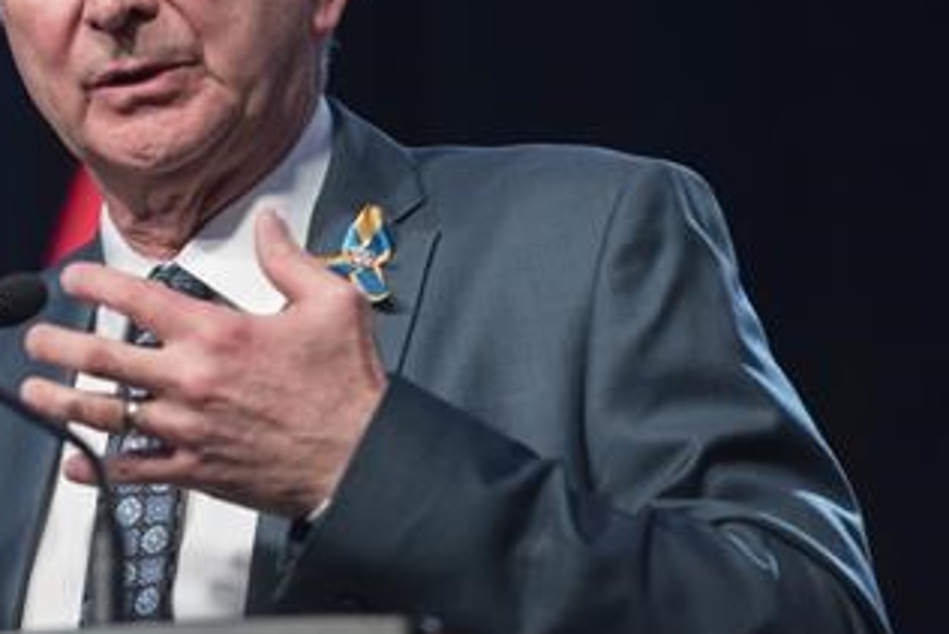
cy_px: 174
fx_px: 10575
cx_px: 75
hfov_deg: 5.1
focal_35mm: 401
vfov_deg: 3.4
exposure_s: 1/500
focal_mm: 195
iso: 1250
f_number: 2.8
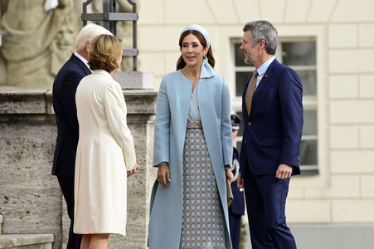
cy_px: 124
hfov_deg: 4.1
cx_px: 187
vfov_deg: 2.7
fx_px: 5190
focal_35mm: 500
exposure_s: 1/1000
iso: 1600
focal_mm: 500
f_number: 9
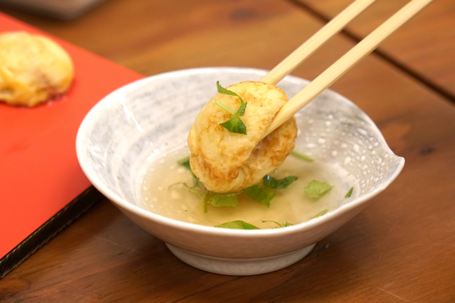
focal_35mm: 100
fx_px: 1270
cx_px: 228
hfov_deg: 20.3
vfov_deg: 13.6
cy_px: 152
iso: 2000
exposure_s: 1/200
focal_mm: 67
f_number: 5
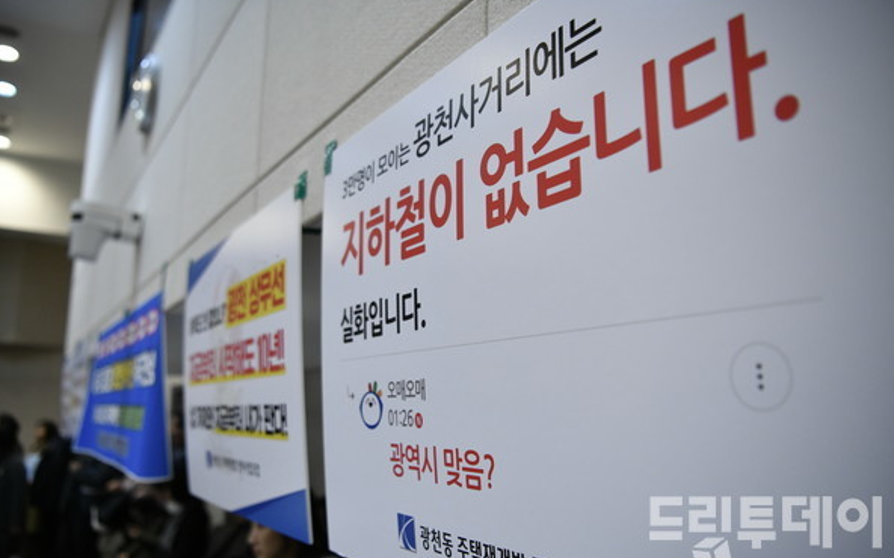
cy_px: 296
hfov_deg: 61.2
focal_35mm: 31
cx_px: 452
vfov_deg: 40.6
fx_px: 755
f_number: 2.8
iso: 2000
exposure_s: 1/100
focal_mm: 30
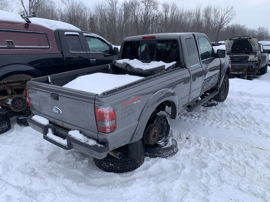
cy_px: 101
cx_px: 135
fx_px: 203
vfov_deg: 53.1
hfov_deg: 67.3
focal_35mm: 26
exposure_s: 1/490
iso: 25
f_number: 1.8
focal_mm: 4.25
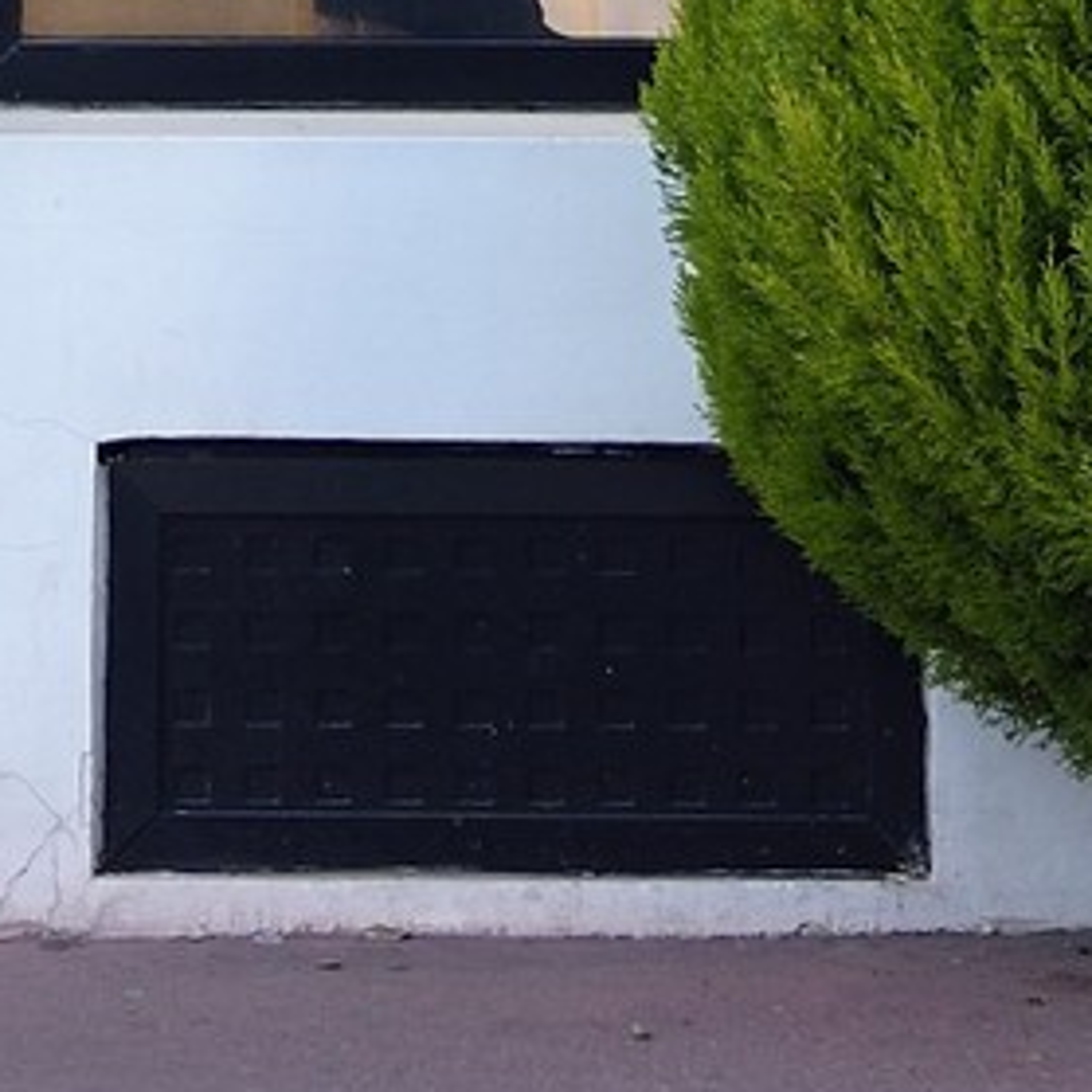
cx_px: -129
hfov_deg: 2.9
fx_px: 21450
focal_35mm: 601
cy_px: -3501
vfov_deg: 2.8
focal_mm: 82
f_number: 5
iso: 200
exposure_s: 1/250
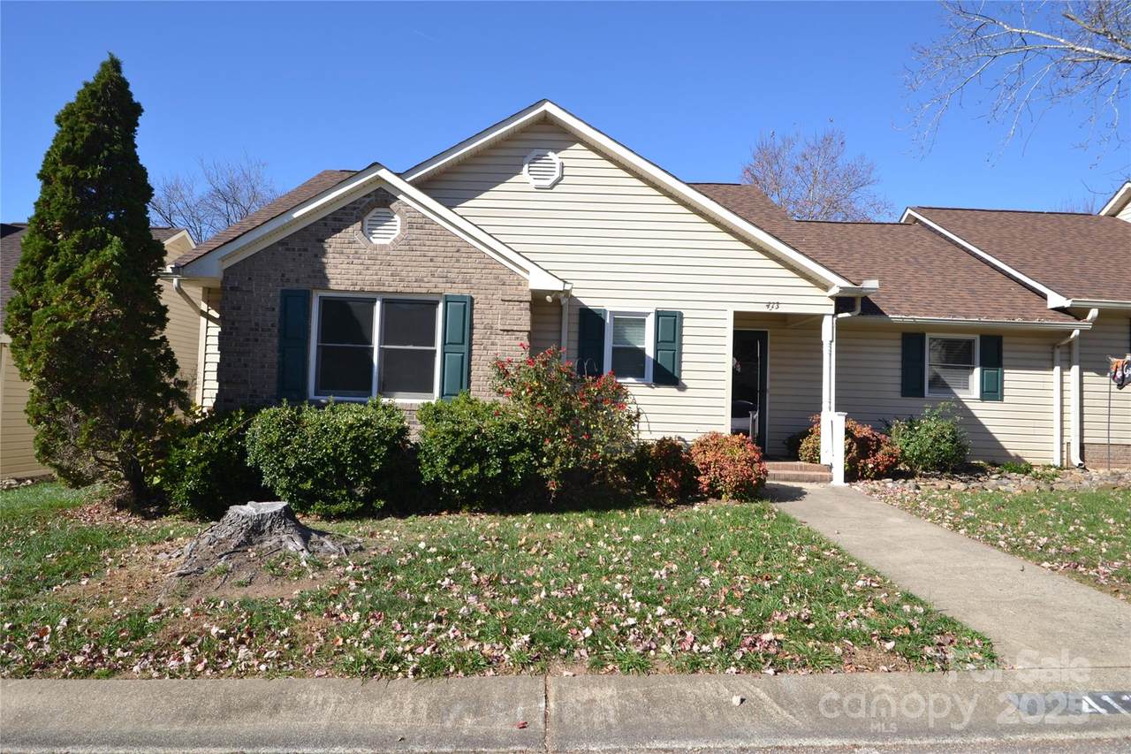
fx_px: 660
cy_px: 377
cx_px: 566
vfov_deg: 59.5
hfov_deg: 81.2
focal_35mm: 21
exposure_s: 1/200
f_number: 7.1
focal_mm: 14
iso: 100
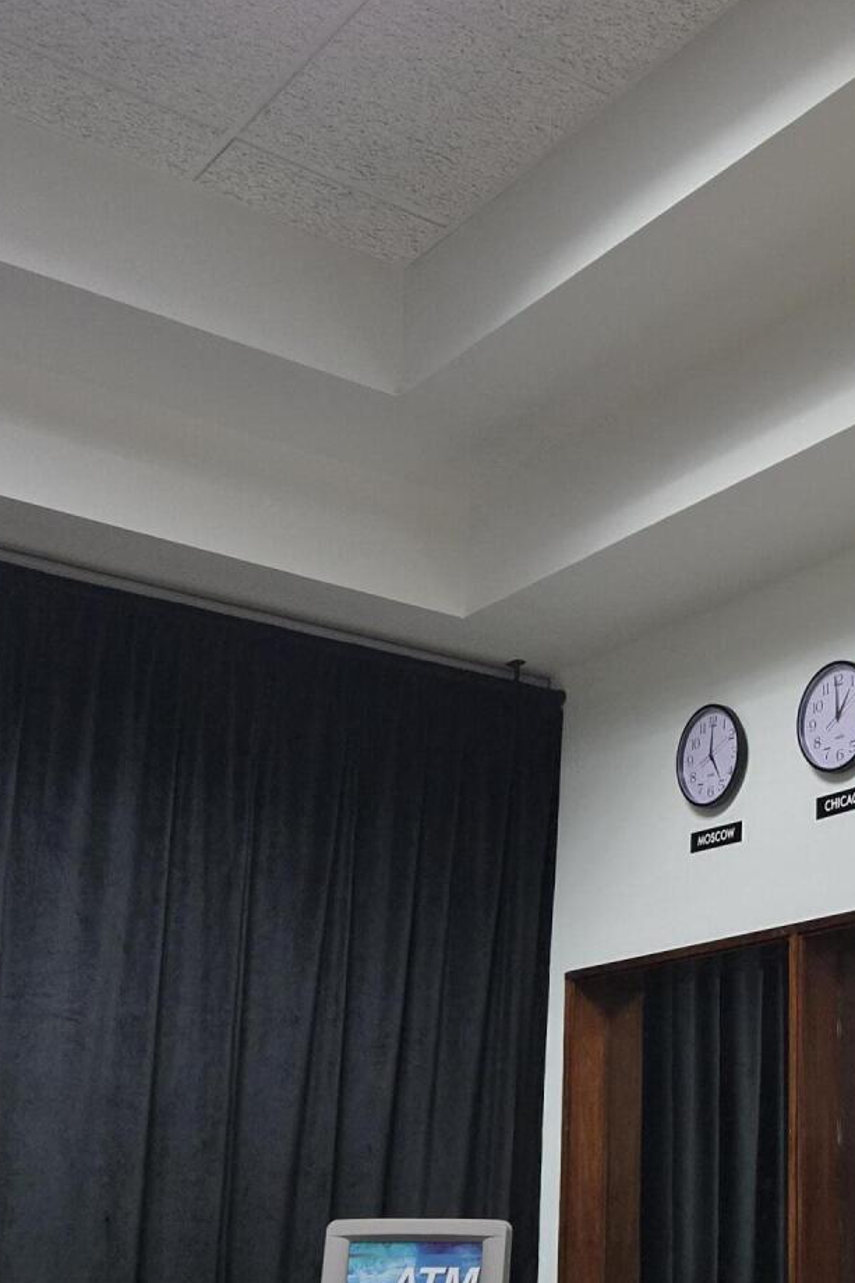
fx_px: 1853
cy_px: 918
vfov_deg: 37.5
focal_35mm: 52
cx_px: 826
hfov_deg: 24.9
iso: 800
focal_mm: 5.4
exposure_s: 1/120
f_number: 1.8
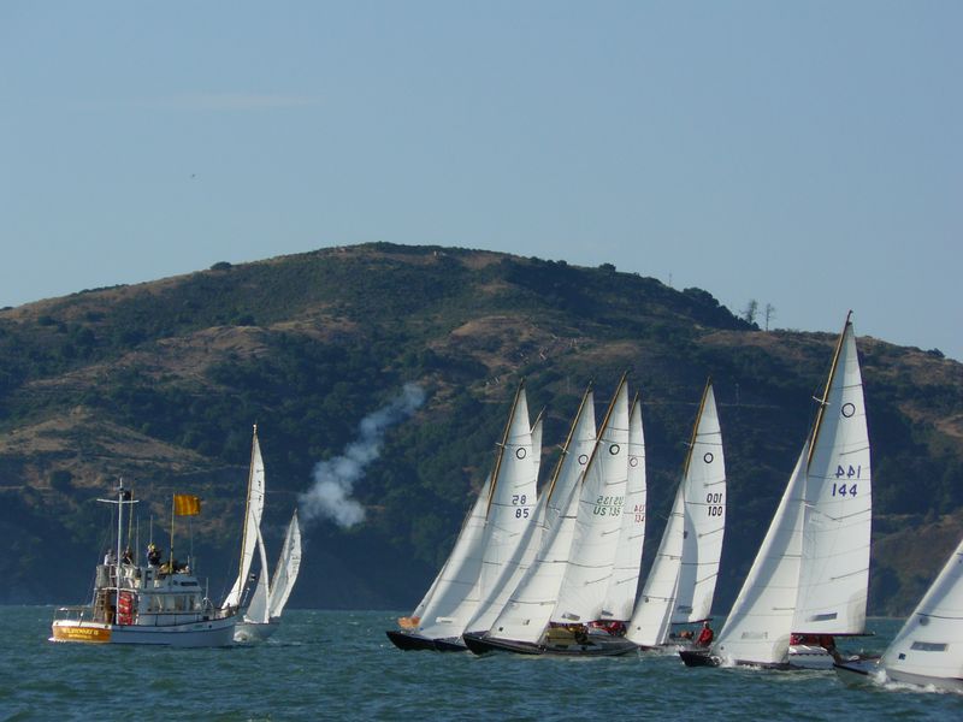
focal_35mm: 311
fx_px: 8652
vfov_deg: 4.8
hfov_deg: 6.4
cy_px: 361
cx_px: 482
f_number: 5
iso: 100
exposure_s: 1/1000
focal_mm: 51.8
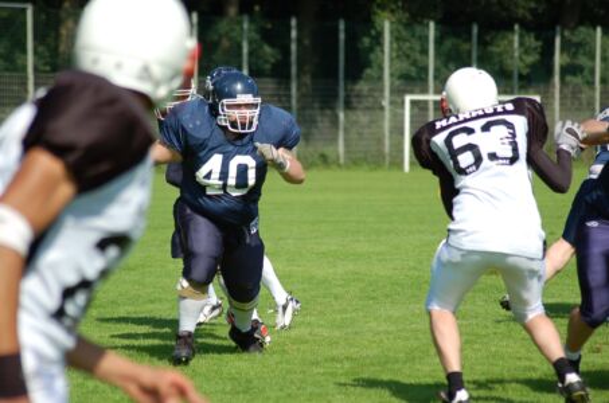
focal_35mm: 202
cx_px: 304
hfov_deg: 10.2
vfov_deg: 6.8
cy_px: 202
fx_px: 3418
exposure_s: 1/1250
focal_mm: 135
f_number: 5
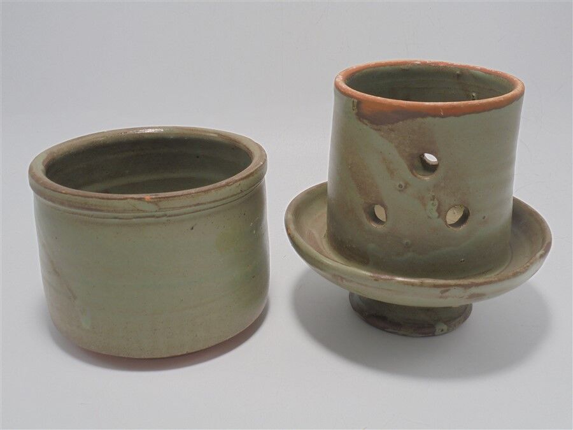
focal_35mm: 38
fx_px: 629
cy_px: 215
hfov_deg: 49.0
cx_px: 286
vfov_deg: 37.7
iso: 100
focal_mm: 6.9
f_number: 4.2
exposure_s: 1/50
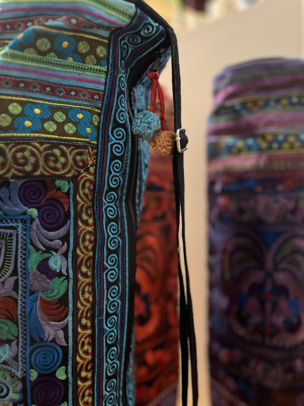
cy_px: 203
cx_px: 152
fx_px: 304
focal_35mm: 26
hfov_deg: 53.1
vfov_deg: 67.3
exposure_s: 1/25
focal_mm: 5.1
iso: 500
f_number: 1.6
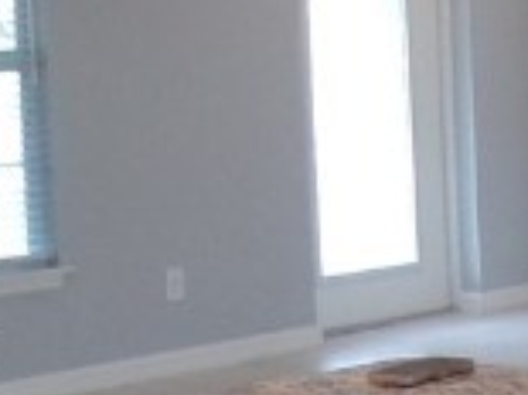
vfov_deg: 9.3
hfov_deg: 12.2
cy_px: 72
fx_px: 2423
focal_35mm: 159
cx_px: 576
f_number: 3
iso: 200
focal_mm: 4.3
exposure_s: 1/34
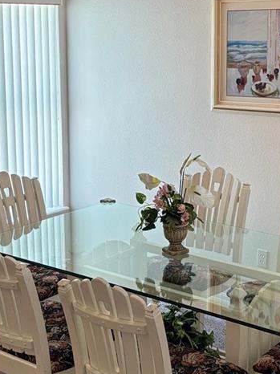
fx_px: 723
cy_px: 169
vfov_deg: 29.0
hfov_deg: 21.8
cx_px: 183
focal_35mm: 67
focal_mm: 5.96
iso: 125
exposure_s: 1/120
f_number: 1.6
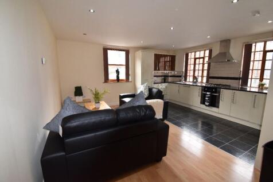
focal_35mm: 15
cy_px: 91
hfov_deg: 100.4
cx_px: 136
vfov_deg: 77.3
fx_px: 114
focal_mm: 10
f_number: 11
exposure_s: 1/15
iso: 720
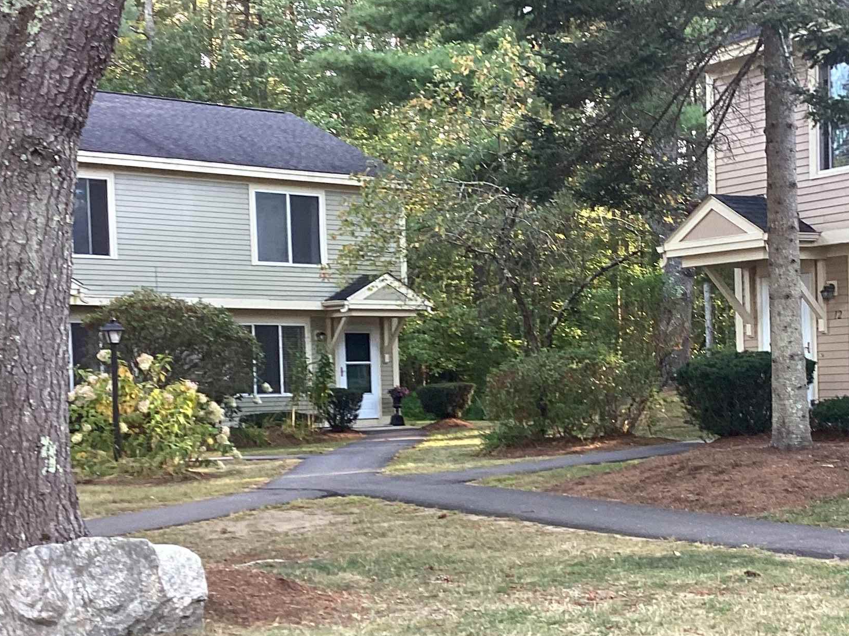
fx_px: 1422
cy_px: 426
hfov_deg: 32.8
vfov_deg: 25.1
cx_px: 606
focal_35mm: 58
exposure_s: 1/60
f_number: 2.4
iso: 50
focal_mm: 3.3
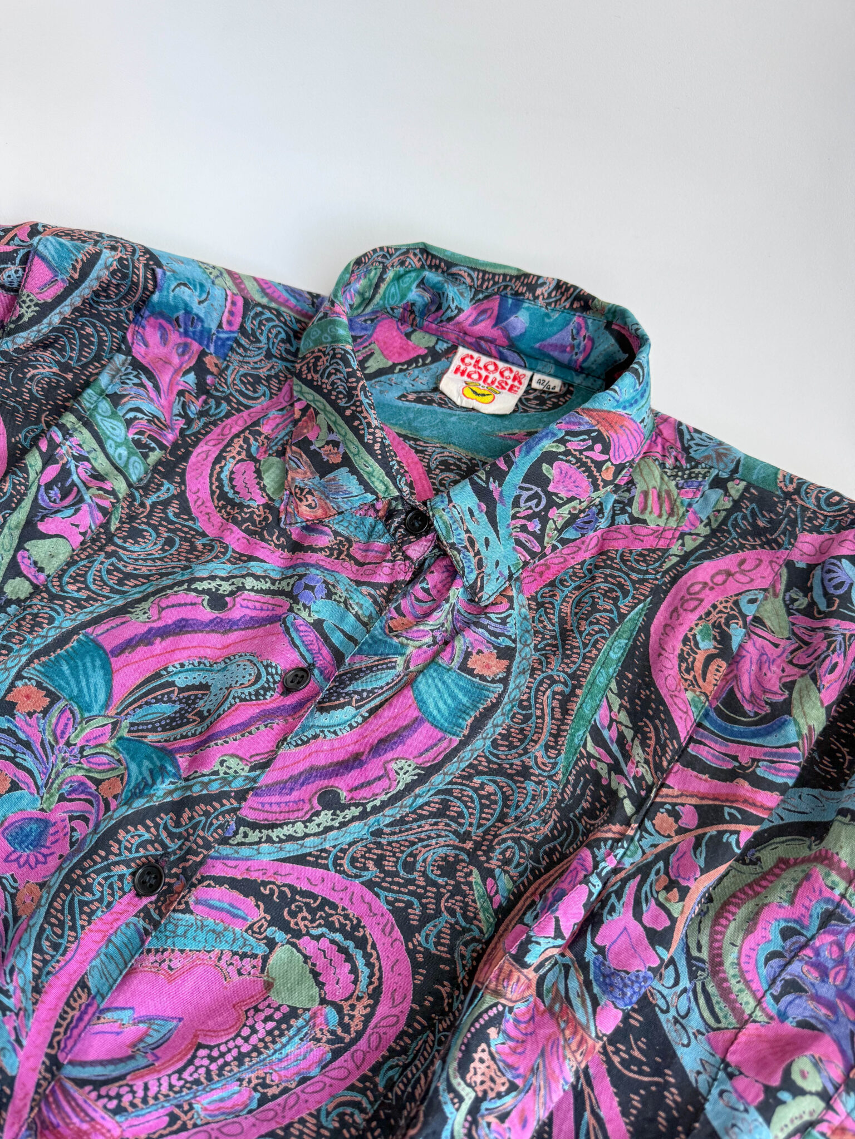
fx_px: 790
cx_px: 428
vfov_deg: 71.6
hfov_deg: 56.8
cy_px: 570
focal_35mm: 24
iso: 200
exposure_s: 1/120
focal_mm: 6.76
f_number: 1.8
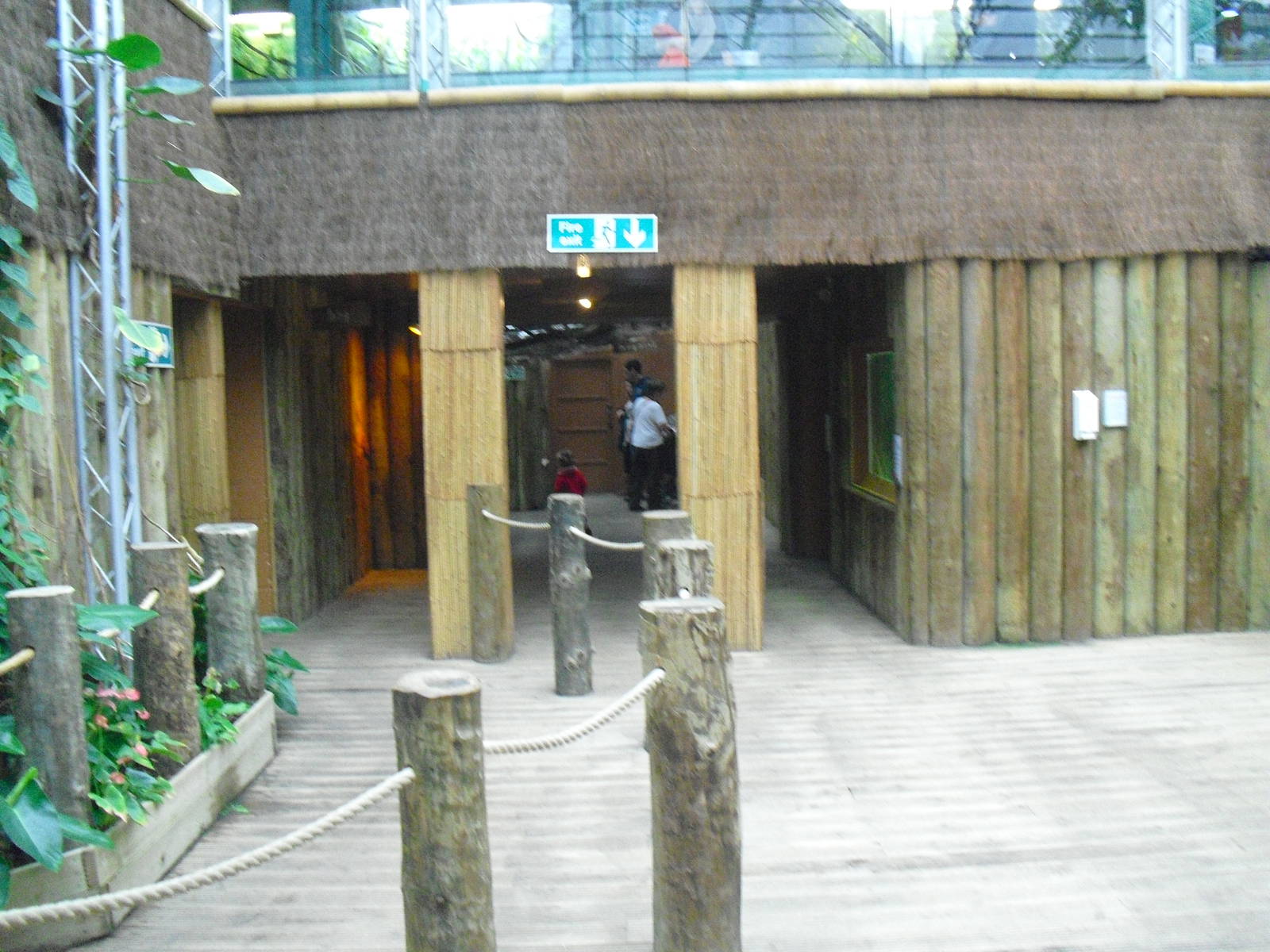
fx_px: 1321
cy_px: 476
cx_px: 635
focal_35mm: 36
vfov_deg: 39.7
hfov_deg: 51.4
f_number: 3.1
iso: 800
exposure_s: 1/60
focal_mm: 6.3
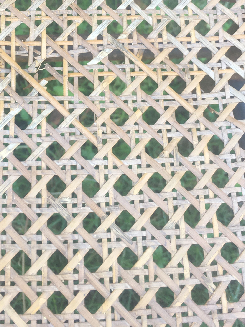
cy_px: 46
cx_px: 75
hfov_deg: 25.9
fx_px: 528
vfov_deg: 32.9
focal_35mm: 56
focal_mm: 4.15
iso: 32
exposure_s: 1/50
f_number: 2.2
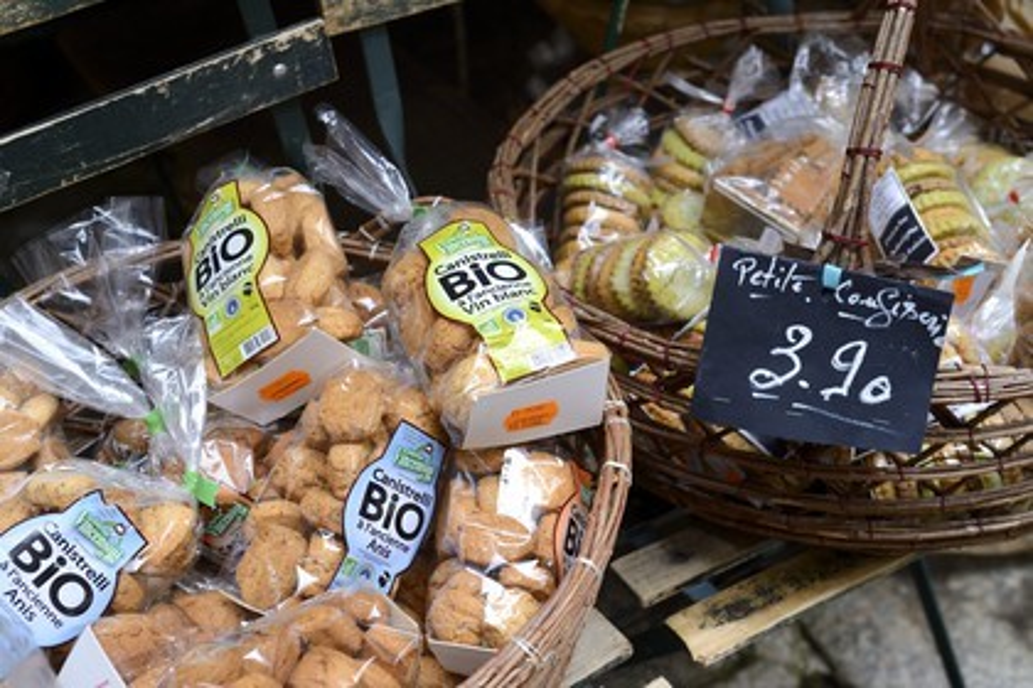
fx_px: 1722
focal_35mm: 60
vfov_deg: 22.6
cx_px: 516
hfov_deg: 33.4
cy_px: 344
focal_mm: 60
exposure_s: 1/200
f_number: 6.3
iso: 400
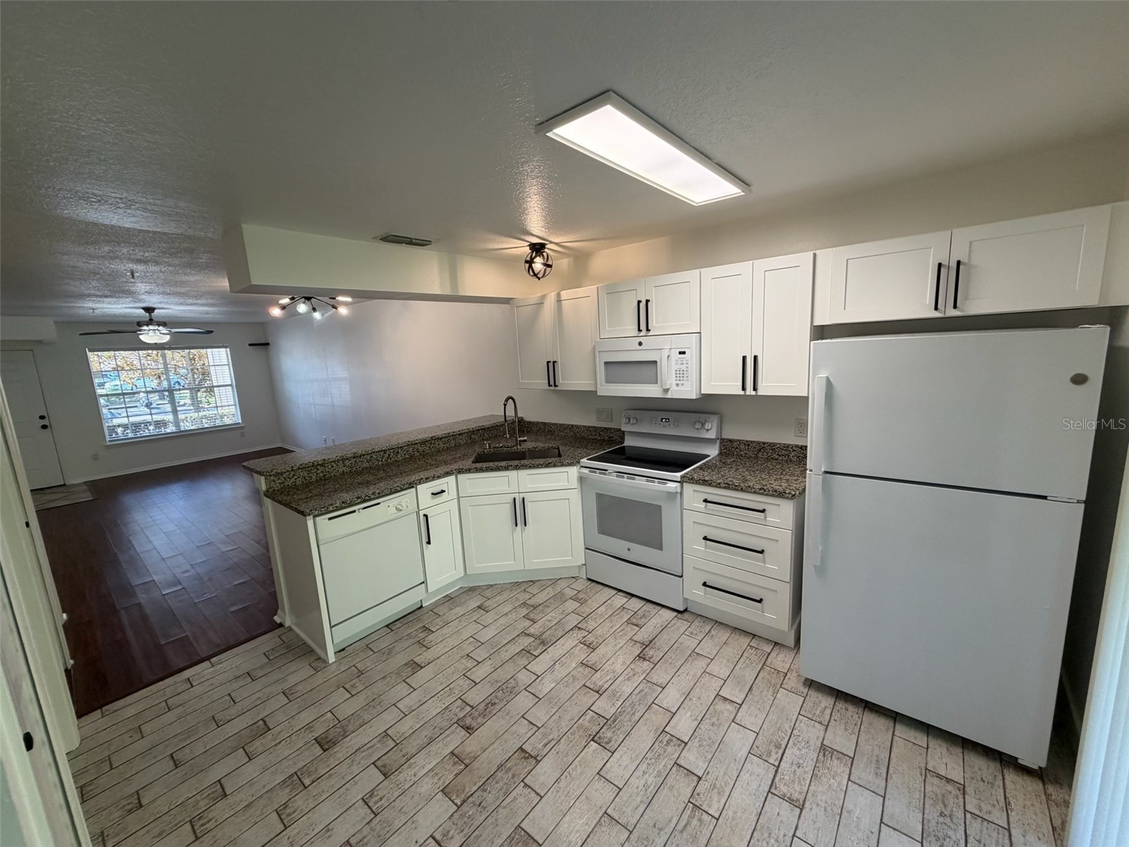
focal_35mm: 14
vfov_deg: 85.7
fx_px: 457
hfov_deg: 102.1
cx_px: 564
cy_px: 424
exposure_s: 1/120
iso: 160
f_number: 2.2
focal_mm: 2.22
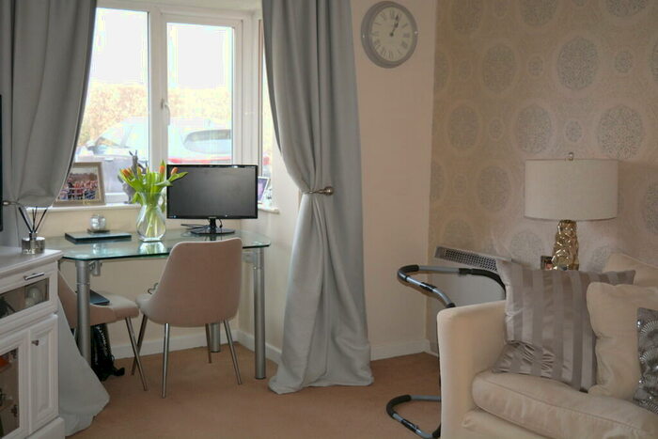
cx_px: 329
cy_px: 220
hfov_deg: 43.6
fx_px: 823
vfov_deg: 29.9
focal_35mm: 45
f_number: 4.2
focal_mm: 30
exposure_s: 1/60
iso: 500
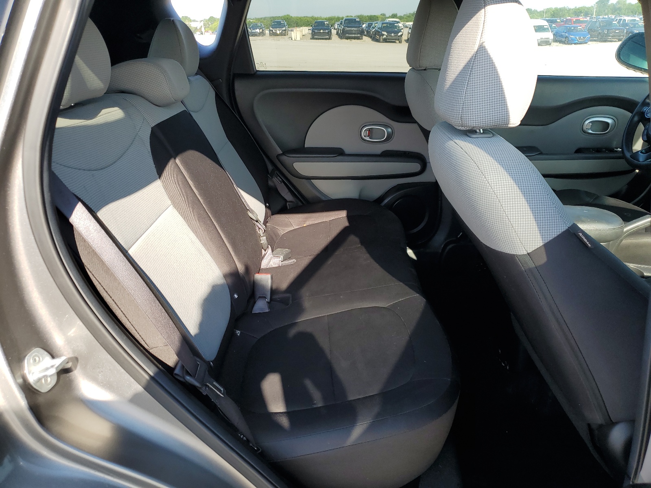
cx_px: 326
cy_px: 244
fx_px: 489
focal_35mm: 26
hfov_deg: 67.3
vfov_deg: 53.1
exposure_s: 1/526
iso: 50
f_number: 1.5
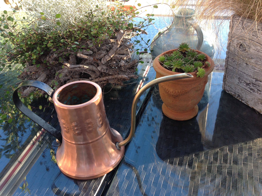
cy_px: 98
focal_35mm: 35
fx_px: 265
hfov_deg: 52.7
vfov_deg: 40.6
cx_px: 131
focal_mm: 4.28
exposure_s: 1/60
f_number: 2.4
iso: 50
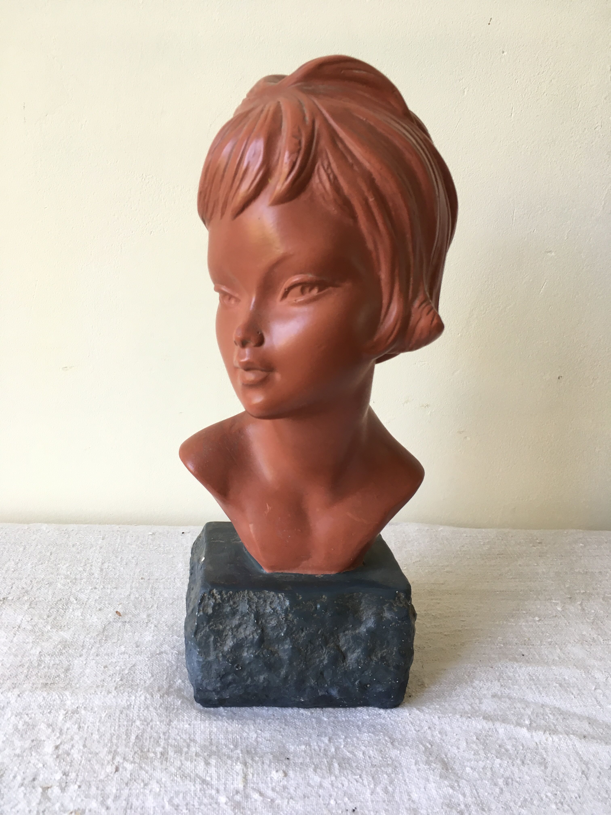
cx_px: 306
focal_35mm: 29
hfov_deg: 48.2
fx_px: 682
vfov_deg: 61.7
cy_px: 408
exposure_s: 1/33
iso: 40
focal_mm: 4.15
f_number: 2.2
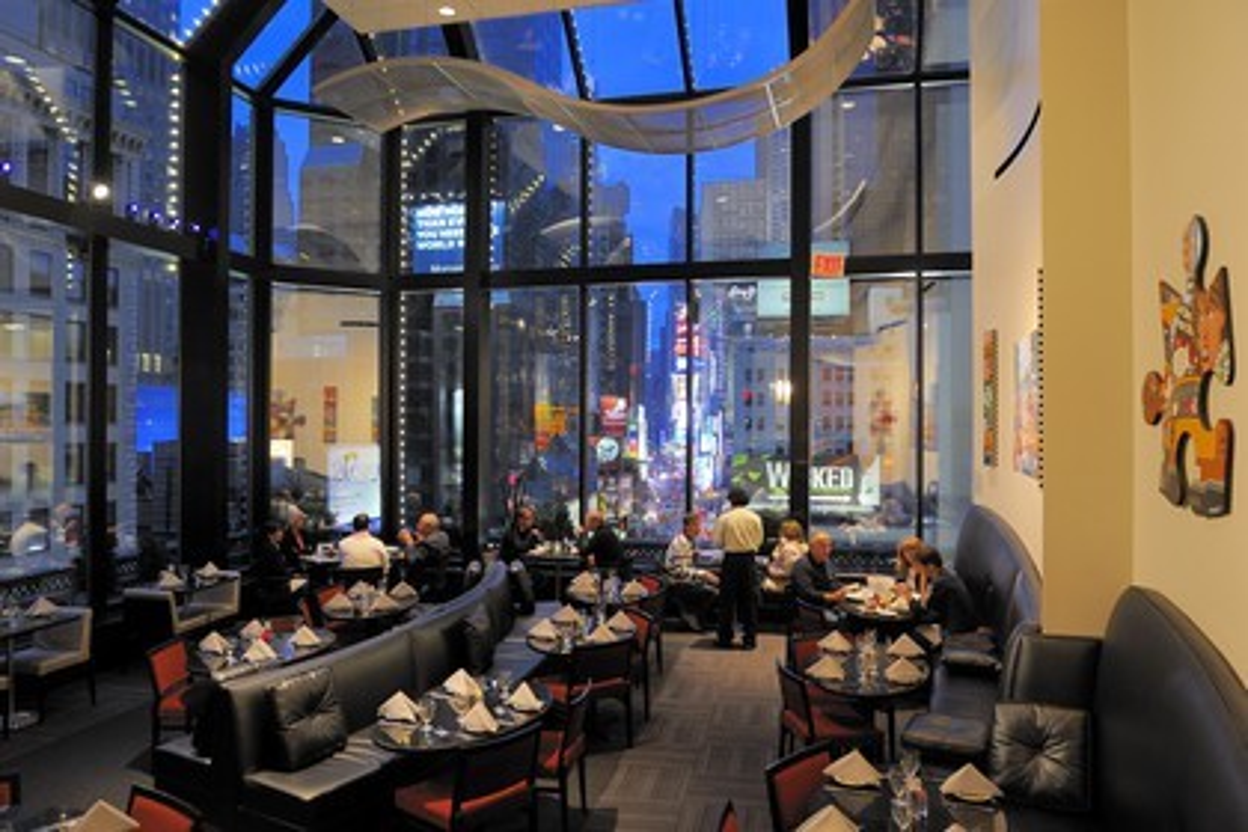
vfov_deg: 53.1
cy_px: 416
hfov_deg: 73.7
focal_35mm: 24
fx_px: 832
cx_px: 624
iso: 800
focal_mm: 24
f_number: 3.5
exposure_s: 1/13
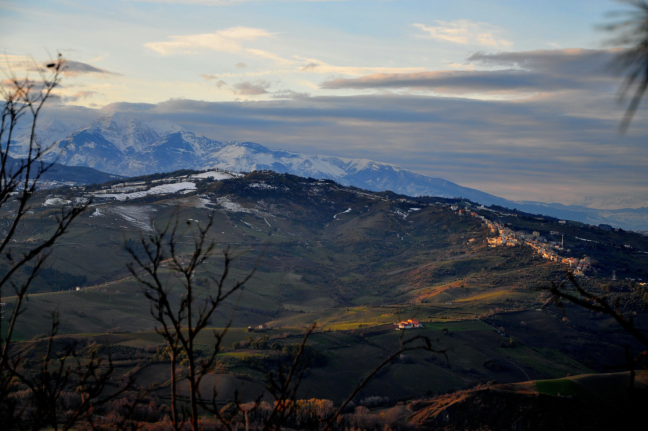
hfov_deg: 24.2
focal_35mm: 84
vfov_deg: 16.2
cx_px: 324
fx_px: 1510
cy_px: 216
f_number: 6.3
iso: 200
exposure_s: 1/320
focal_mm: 56
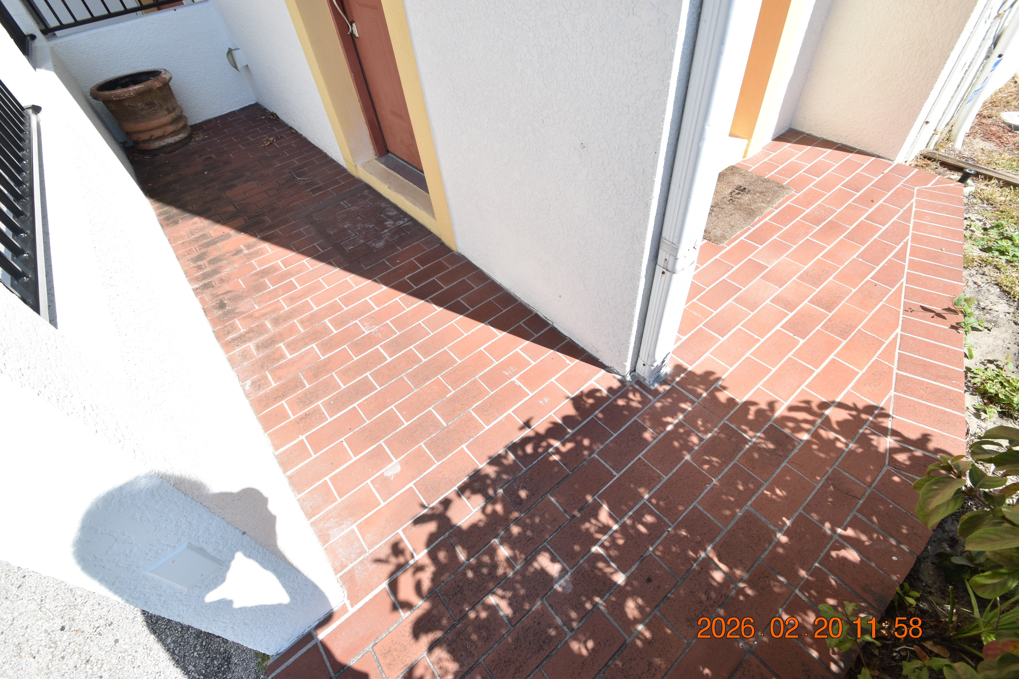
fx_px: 425
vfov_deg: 77.3
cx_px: 510
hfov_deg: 100.4
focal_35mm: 15
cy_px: 340
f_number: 9.5
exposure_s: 1/350
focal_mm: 10
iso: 200
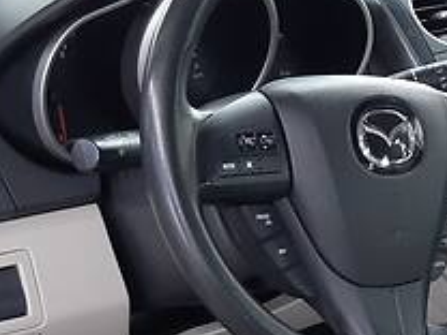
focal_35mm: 100
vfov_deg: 14.8
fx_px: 1291
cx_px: 428
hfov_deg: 19.2
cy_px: 203
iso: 80
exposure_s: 1/50
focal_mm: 3.9
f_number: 1.7
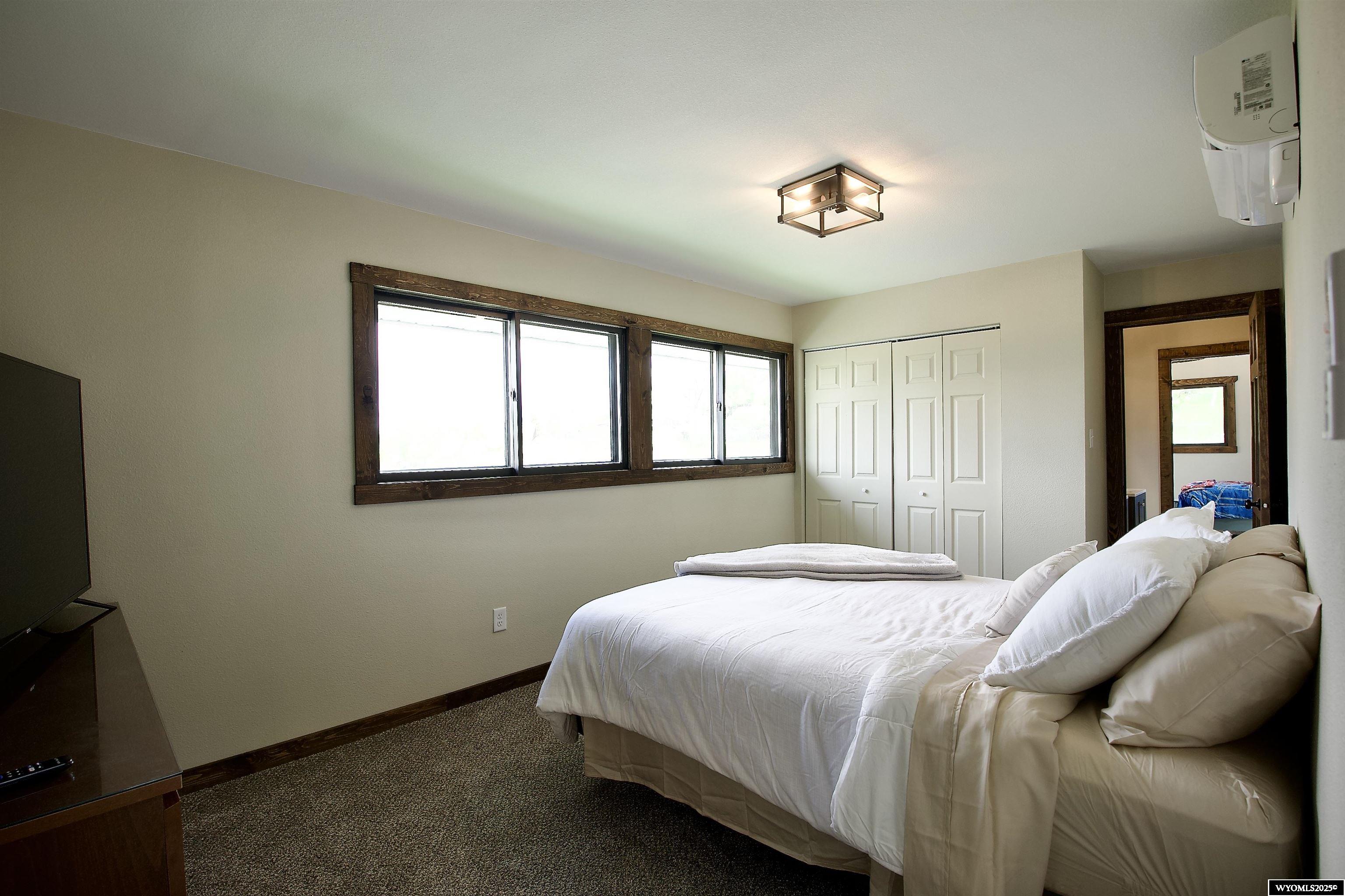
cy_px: 448
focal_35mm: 16
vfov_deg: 73.7
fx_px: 598
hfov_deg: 96.7
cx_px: 672
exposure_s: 1/60
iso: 125
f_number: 4
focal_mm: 11
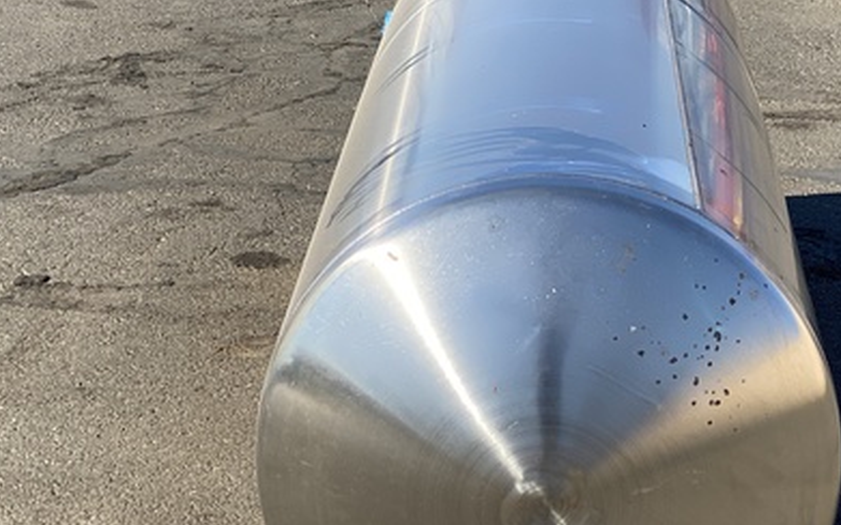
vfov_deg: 11.9
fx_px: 2520
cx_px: 536
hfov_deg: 18.9
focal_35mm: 110
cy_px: 276
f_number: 2
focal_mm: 6
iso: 20
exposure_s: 1/826
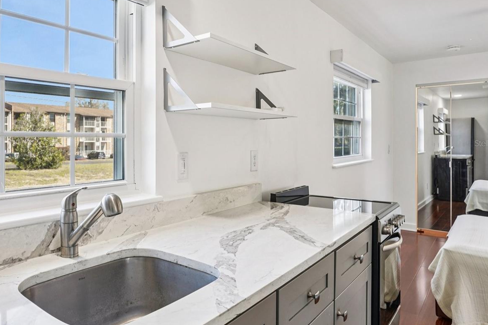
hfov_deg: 68.1
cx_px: 178
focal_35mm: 26
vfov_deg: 49.4
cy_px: 143
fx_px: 352
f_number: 8
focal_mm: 19
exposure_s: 1/30
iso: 250
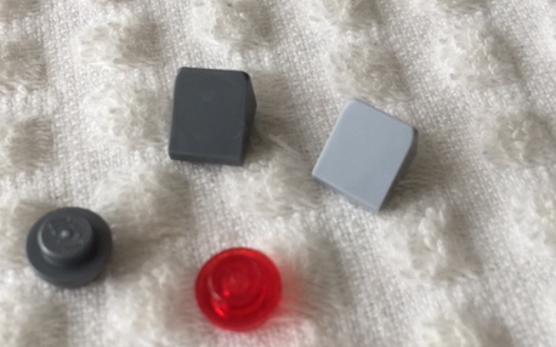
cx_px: 263
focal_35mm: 43
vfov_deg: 29.8
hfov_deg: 46.2
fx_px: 651
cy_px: 204
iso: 40
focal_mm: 4.15
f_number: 2.2
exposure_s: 1/30
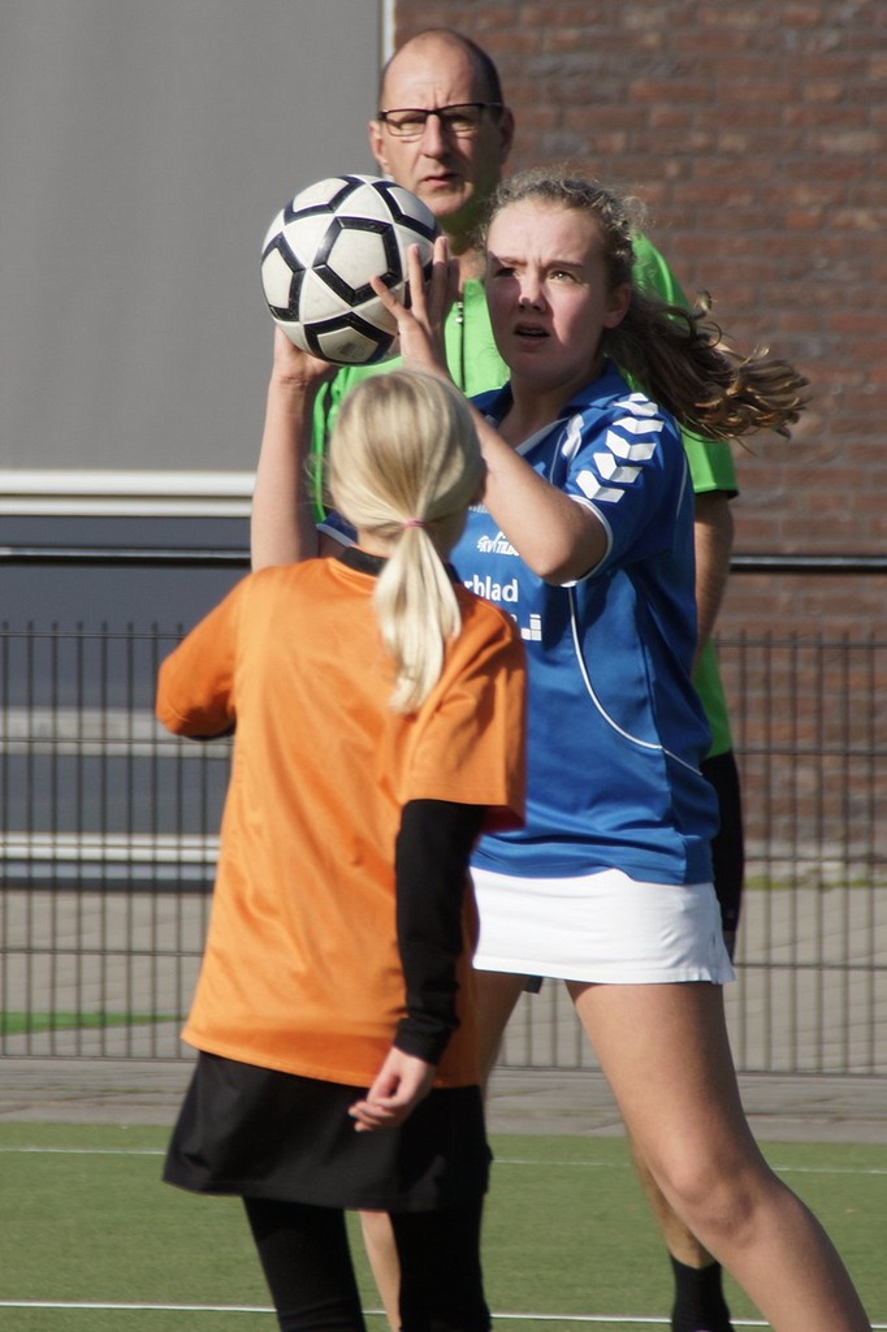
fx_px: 9985
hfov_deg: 5.1
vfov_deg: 7.6
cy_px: 666
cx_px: 444
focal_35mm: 270
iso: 100
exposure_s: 1/500
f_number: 6.3
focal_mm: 180
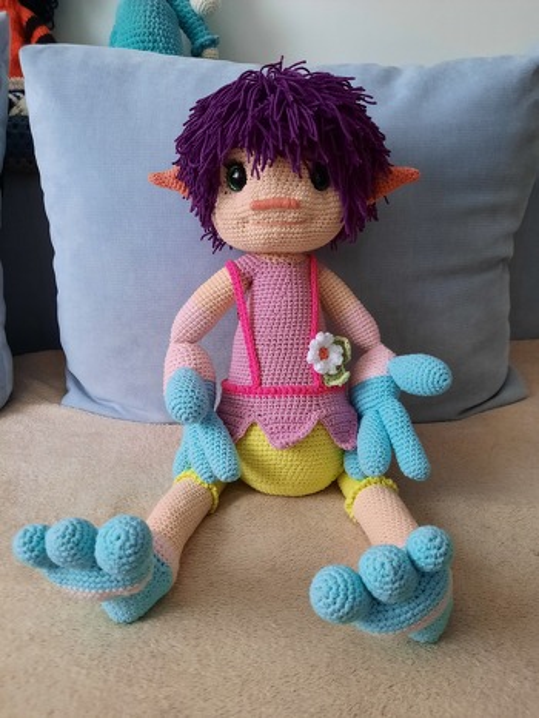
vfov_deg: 69.4
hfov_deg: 54.9
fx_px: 519
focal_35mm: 25
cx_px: 270
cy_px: 359
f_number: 2
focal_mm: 4.6
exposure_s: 1/33
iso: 320
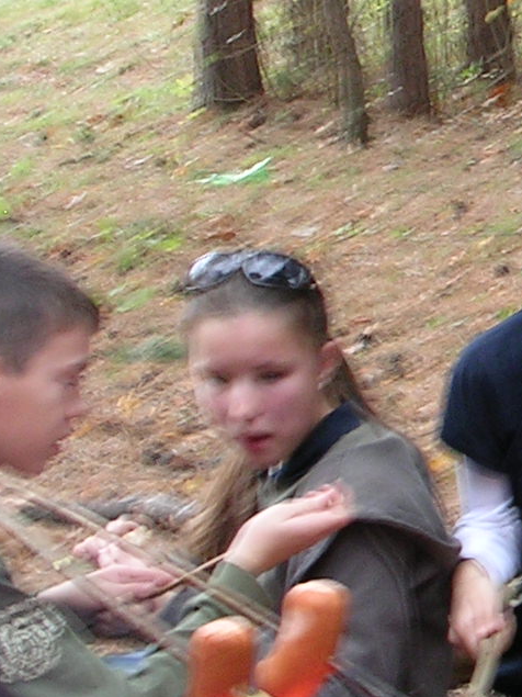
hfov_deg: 8.3
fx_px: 3439
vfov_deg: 11.5
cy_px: 123
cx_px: 1030
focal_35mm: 171
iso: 50
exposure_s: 1/7
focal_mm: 8
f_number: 3.2
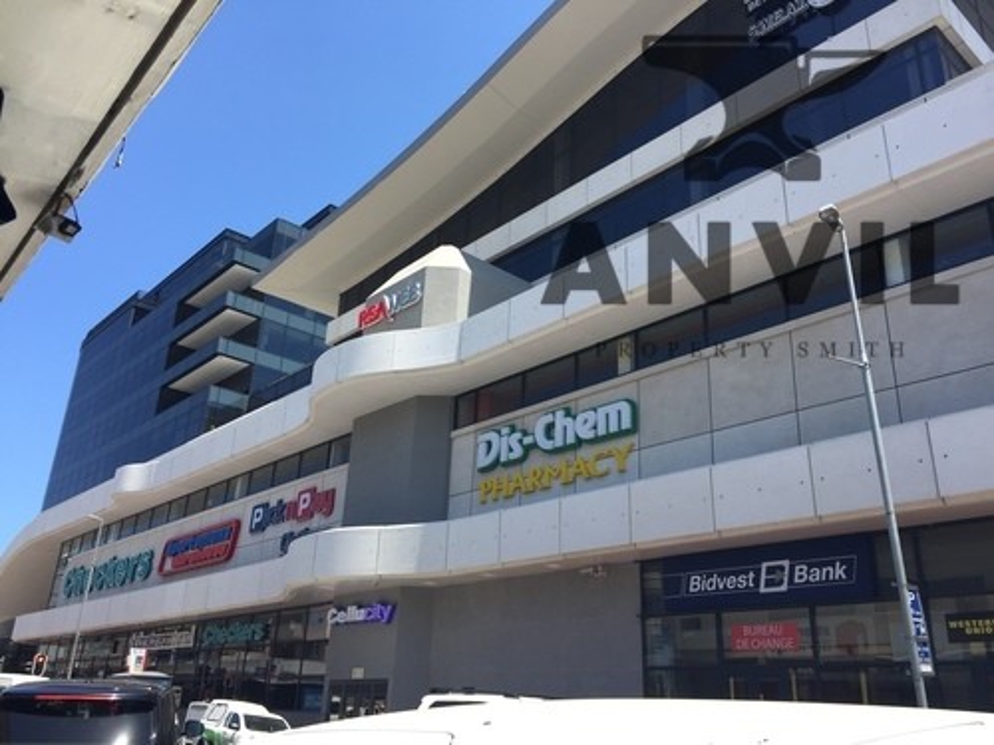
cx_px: 497
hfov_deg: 61.7
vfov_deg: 48.2
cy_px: 372
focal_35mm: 29
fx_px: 833
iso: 32
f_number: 2.2
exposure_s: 1/989
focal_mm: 4.15
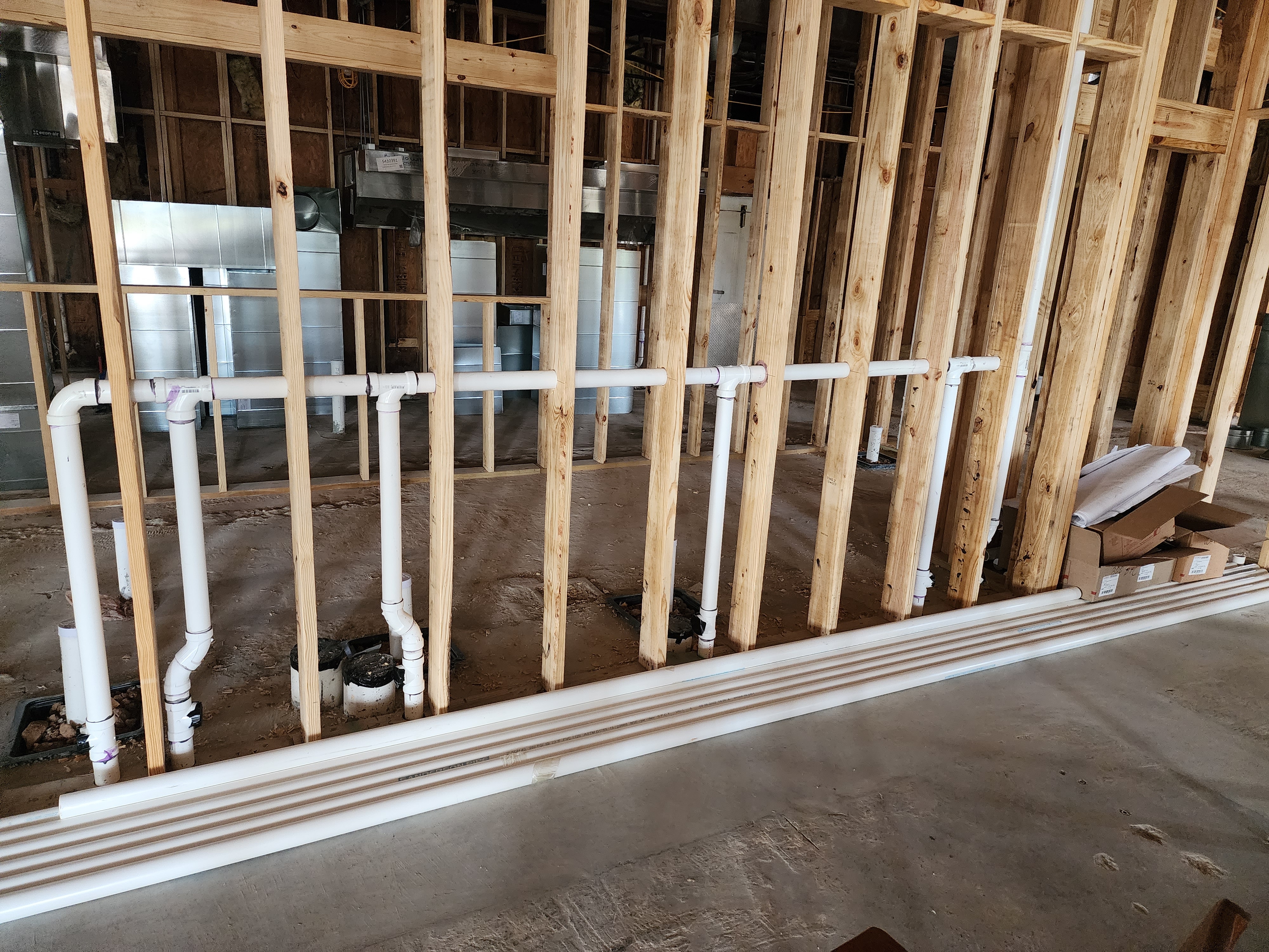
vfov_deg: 58.9
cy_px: 476
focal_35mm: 23
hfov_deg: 73.9
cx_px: 634
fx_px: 843
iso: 800
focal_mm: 6.4
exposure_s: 1/120
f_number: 1.8
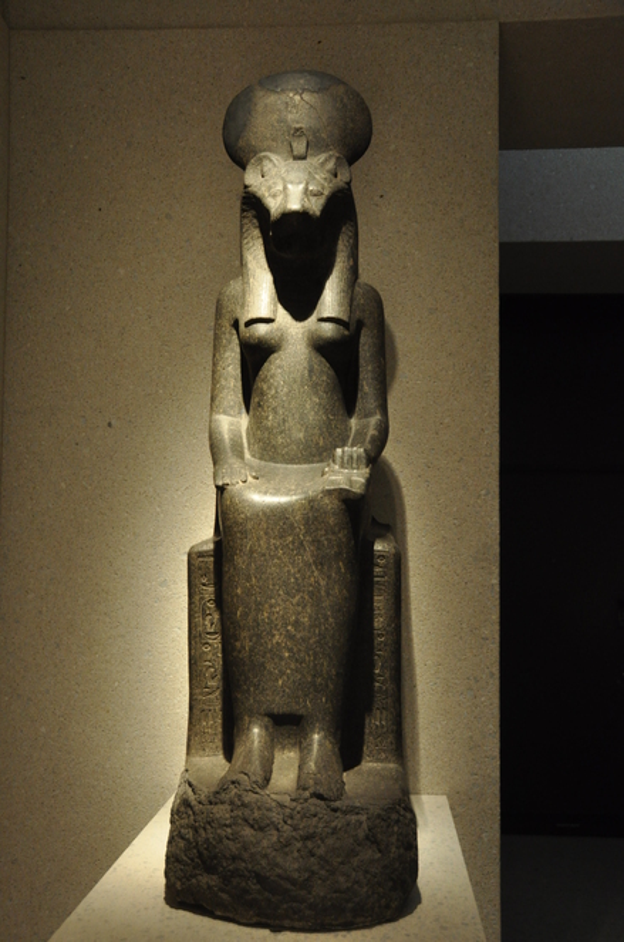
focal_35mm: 39
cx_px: 312
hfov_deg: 34.1
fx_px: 1018
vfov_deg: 49.6
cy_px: 471
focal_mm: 26
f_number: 3.8
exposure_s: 1/50
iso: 1000
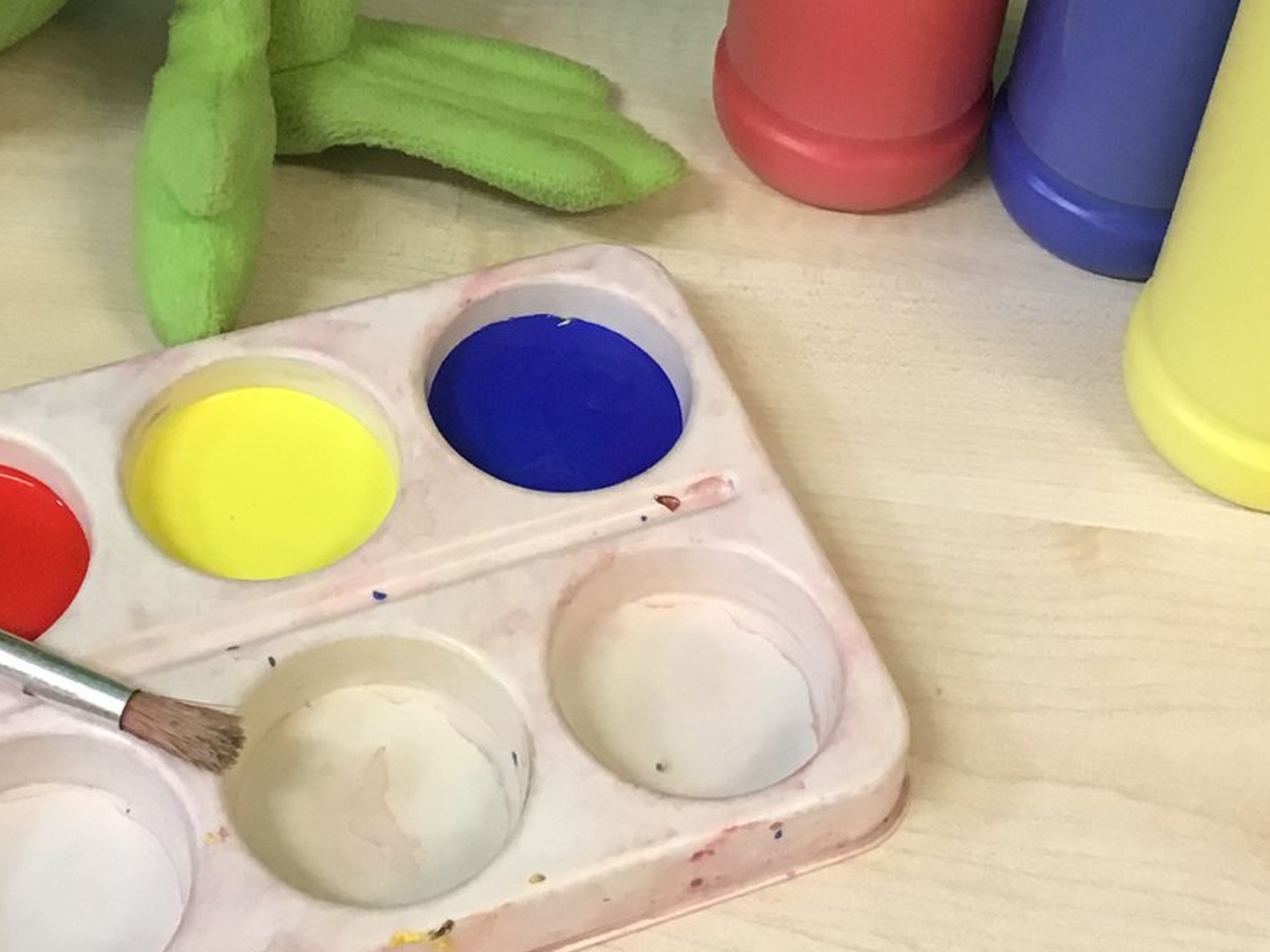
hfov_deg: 26.6
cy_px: 145
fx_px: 2678
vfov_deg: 19.9
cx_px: 508
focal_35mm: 73
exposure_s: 1/33
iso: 125
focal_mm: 3.3
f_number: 2.4
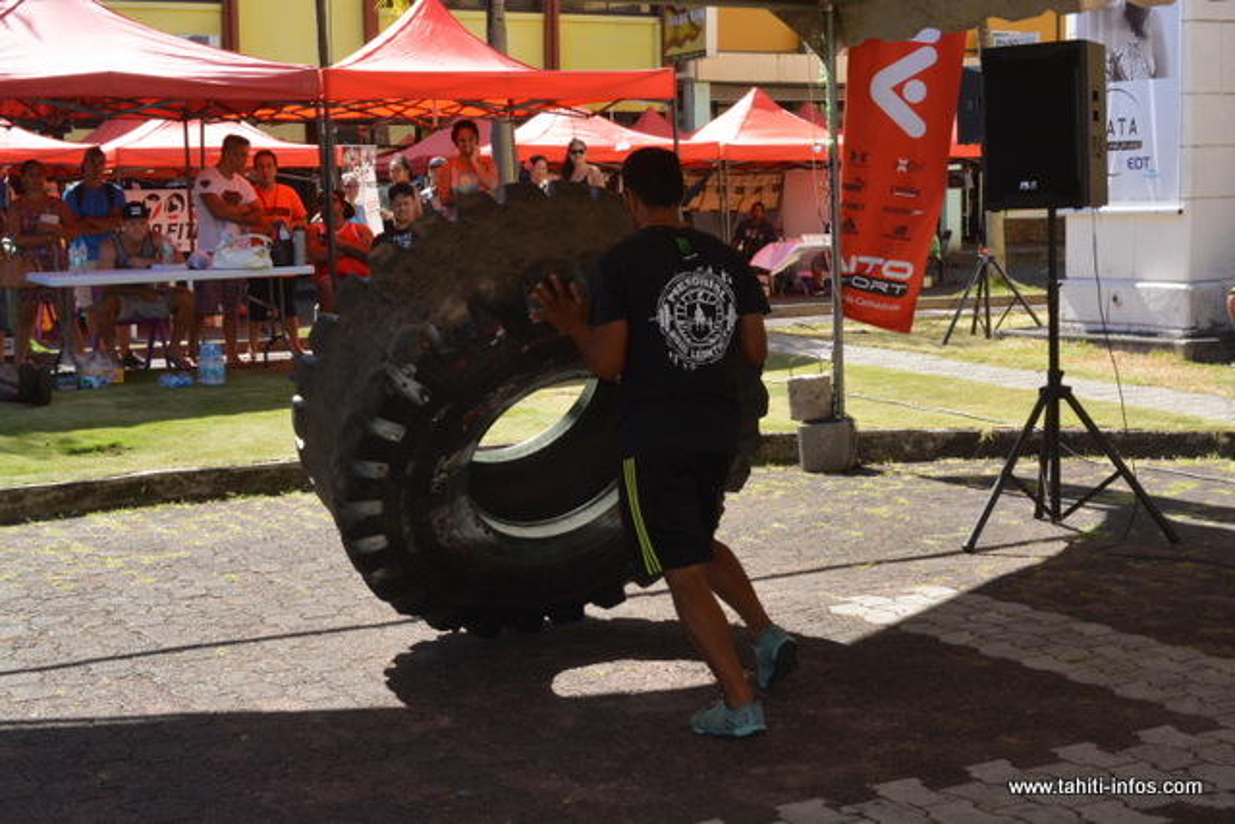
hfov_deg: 35.0
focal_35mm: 57
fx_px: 1956
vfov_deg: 23.8
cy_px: 412
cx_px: 618
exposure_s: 1/200
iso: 1000
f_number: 18
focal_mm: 38
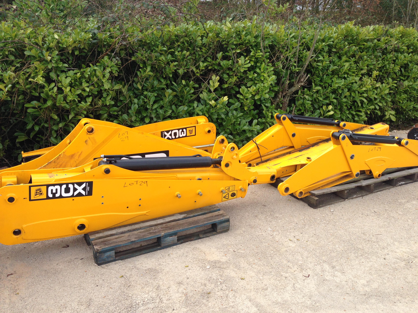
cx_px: 209
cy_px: 156
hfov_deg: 55.4
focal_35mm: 33
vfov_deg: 42.9
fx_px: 398
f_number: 2.4
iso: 50
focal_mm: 4.12
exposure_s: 1/542
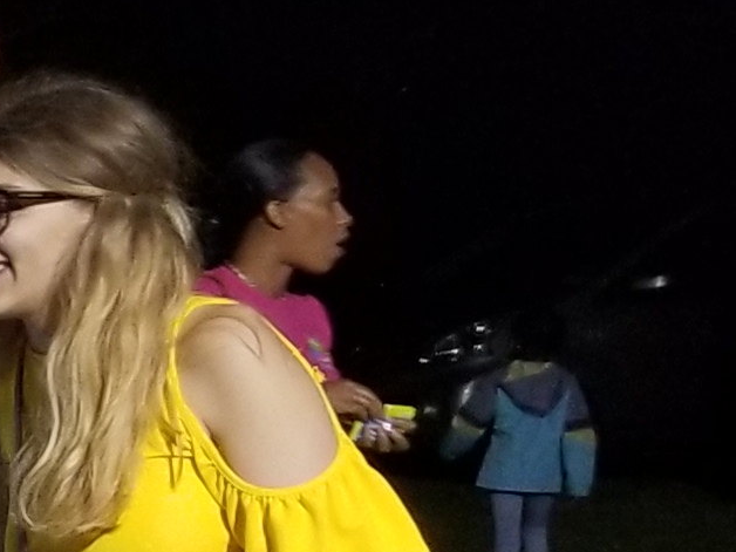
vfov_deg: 8.7
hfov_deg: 9.4
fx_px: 3551
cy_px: 823
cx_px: -1473
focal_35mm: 167
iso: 160
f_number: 1.7
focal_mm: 4.25
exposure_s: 1/40
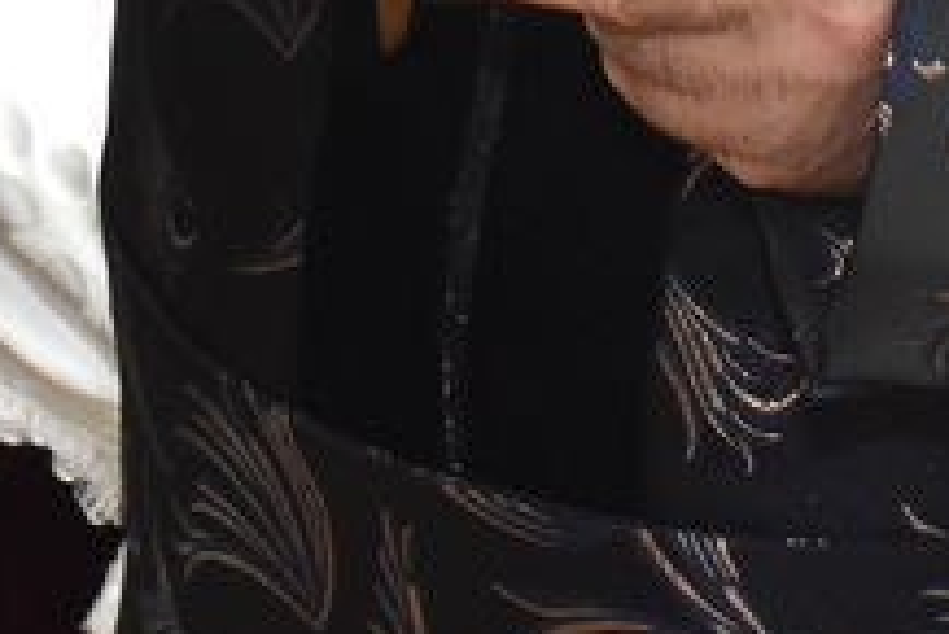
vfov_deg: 5.8
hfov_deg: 9.2
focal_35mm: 222
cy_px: -1183
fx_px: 5862
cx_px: 700
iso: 1250
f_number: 5.6
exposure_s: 1/60
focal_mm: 23
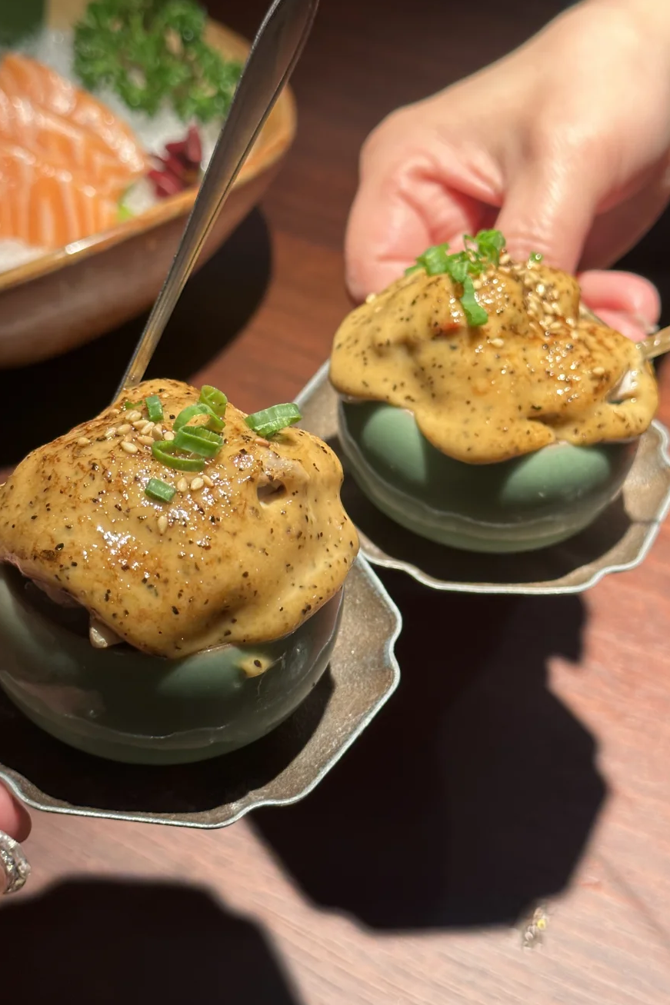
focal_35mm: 55
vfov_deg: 36.3
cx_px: 314
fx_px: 1536
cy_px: 507
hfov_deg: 24.6
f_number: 1.78
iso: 64
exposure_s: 1/50
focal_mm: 6.86
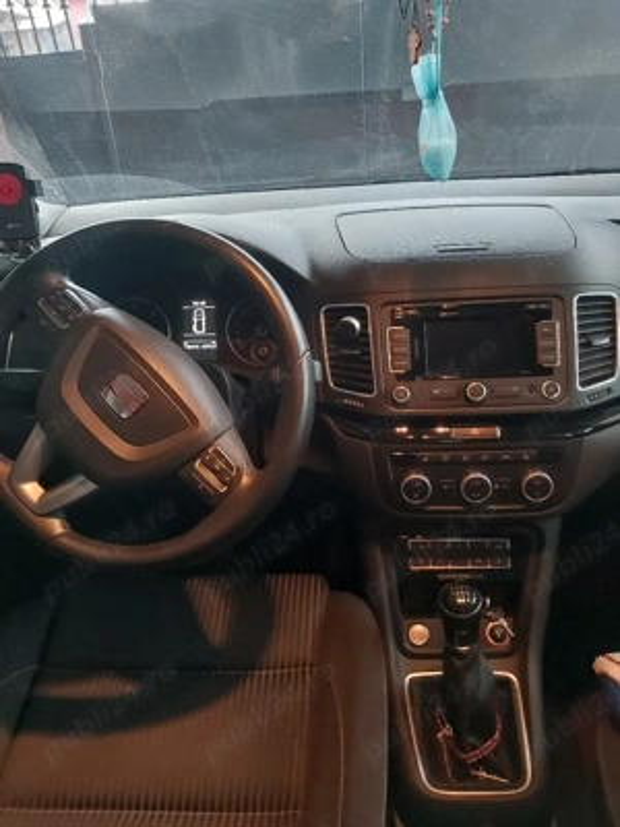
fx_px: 716
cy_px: 414
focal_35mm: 30
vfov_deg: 60.0
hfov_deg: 46.8
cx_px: 310
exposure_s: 1/25
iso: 800
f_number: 1.8
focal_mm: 4.6
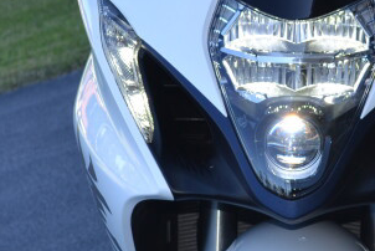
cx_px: 305
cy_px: 214
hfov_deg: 15.5
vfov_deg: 10.4
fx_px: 1366
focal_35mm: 131
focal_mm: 22
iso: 100
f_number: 4
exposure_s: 1/200
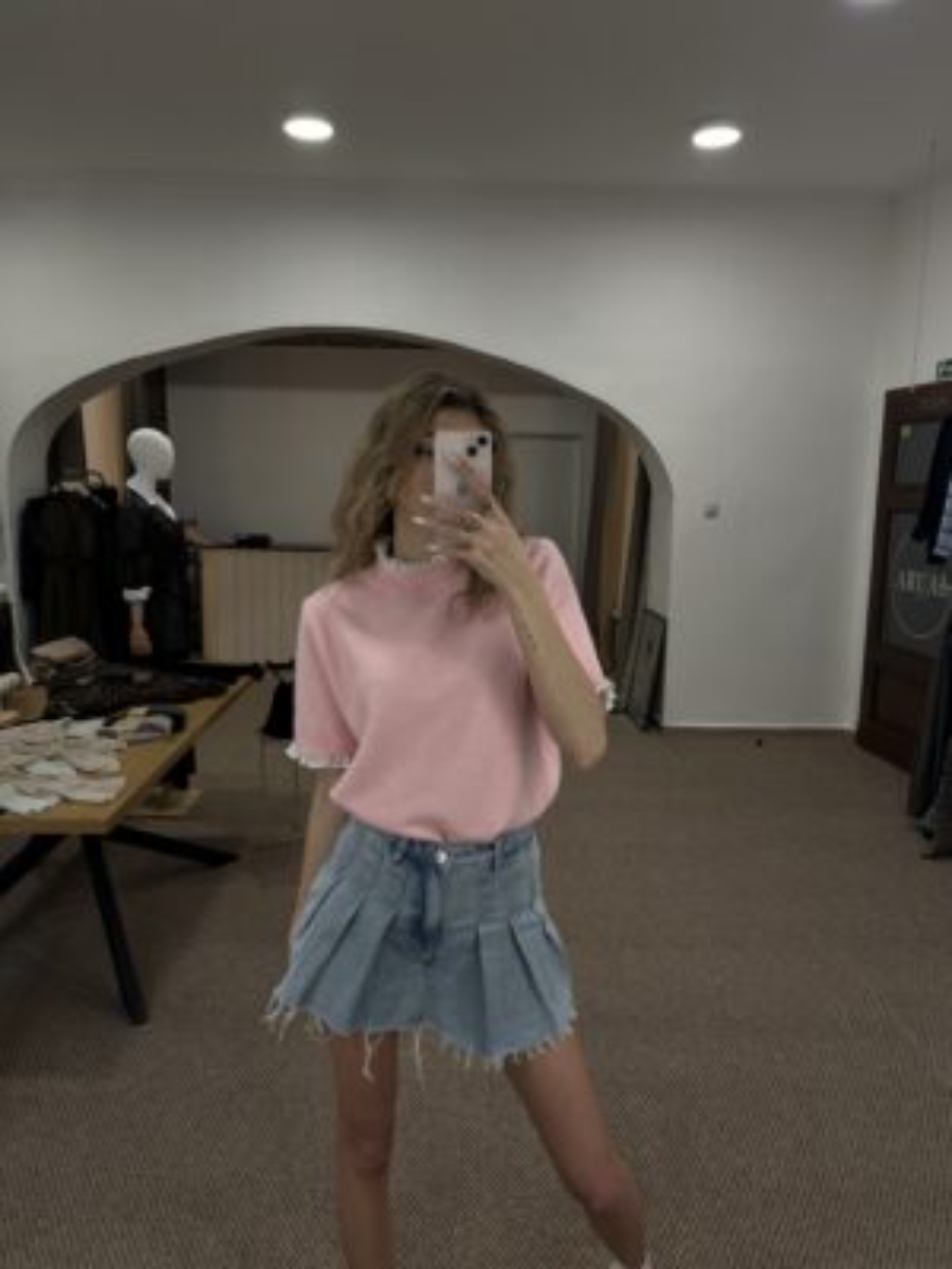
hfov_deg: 53.1
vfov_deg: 67.3
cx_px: 476
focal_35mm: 26
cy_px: 634
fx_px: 953
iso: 32
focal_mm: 5.1
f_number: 1.6
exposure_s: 1/119
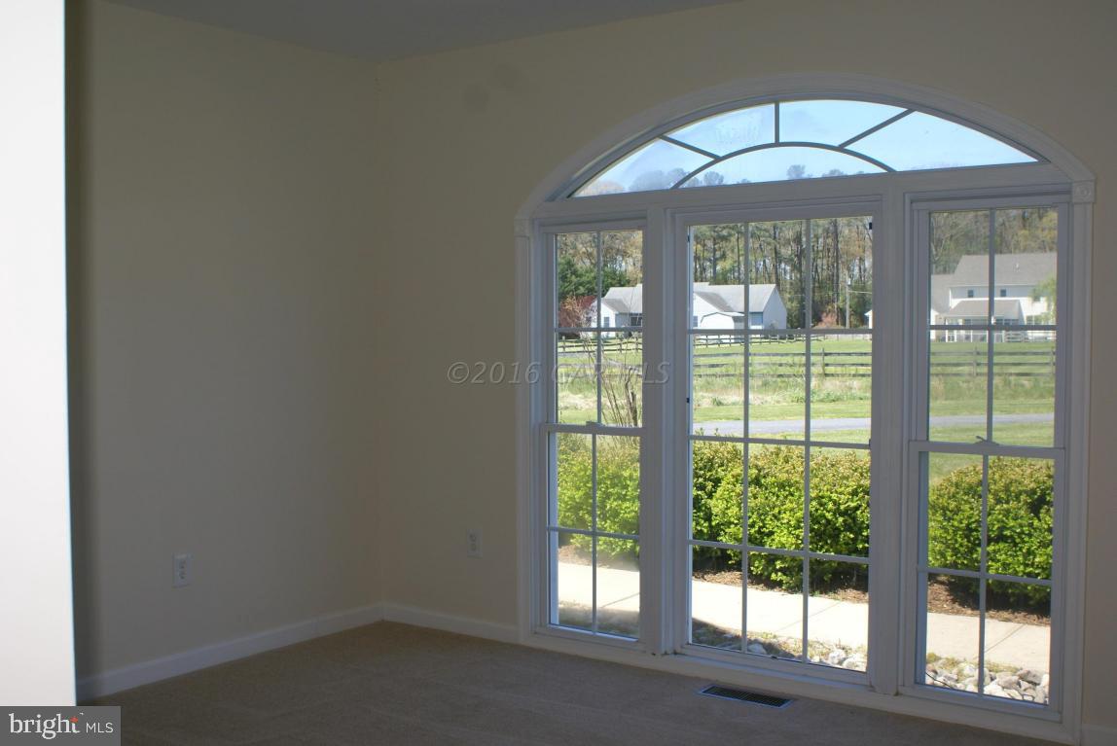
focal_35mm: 39
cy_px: 373
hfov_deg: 49.5
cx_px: 558
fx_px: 1211
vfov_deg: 34.3
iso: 100
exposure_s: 1/125
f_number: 8
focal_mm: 26
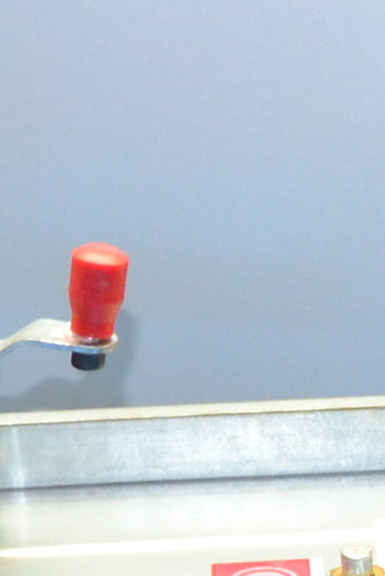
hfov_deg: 7.1
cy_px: 818
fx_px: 2996
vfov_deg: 10.7
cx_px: 782
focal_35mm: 187
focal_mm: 18
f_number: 3.5
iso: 900
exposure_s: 1/60
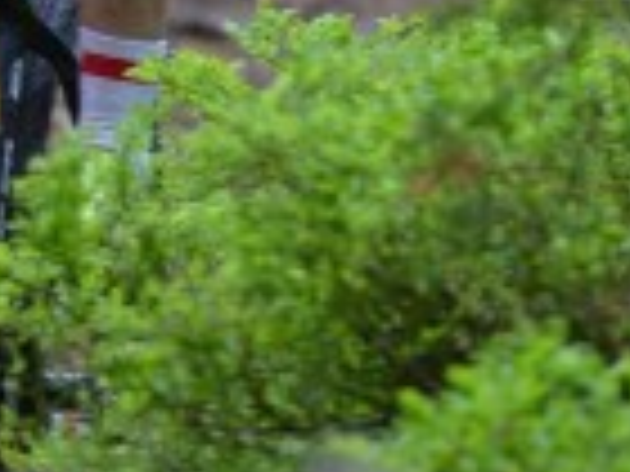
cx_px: 47
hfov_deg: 1.6
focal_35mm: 1241
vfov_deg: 1.2
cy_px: -472
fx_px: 22586
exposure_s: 1/400
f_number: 5
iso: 1400
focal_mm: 300
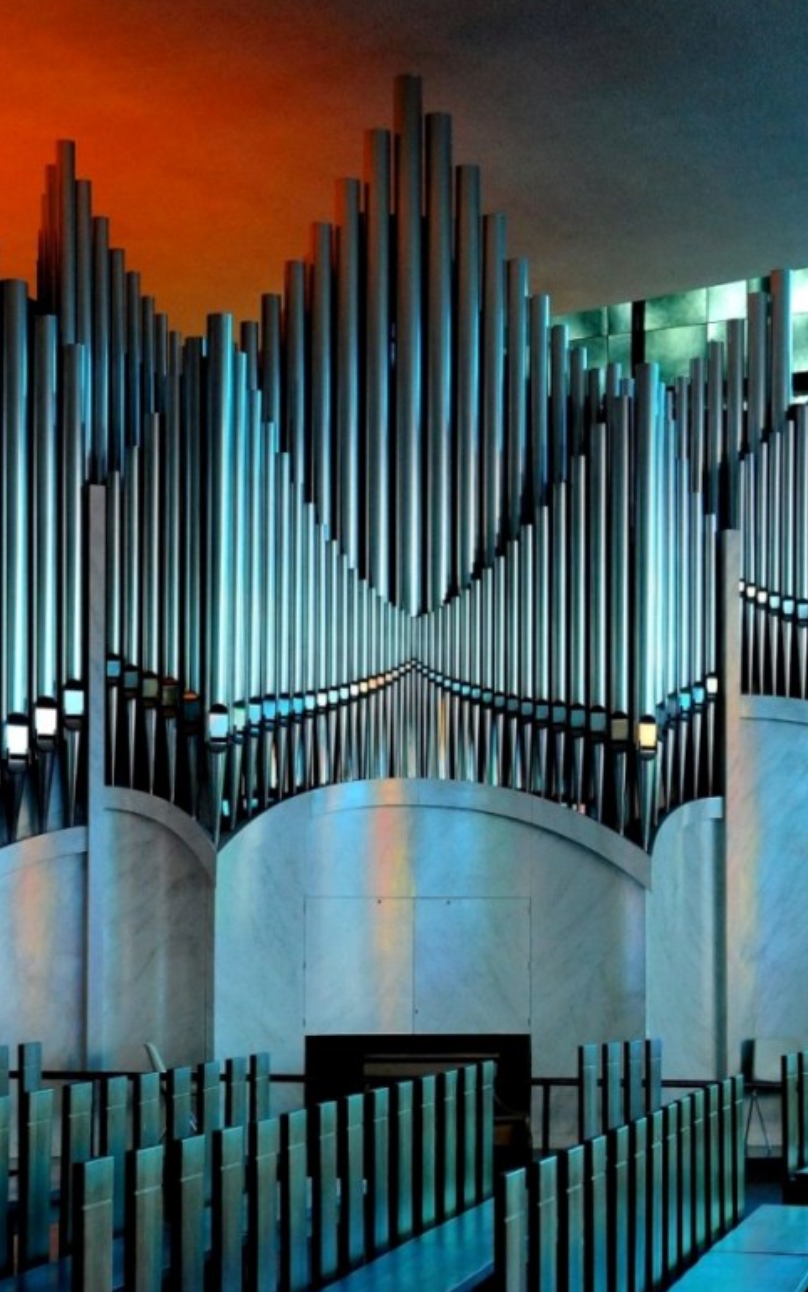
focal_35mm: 82
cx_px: 350
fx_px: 2889
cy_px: 870
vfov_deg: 25.1
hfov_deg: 15.9
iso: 800
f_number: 4.5
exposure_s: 1/60
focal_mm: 34
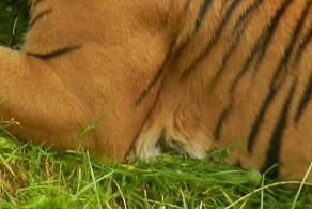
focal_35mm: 569
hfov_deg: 3.6
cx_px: -16
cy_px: -76
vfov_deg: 2.4
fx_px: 4934
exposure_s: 1/160
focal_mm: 17.7
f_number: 4.6
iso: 160
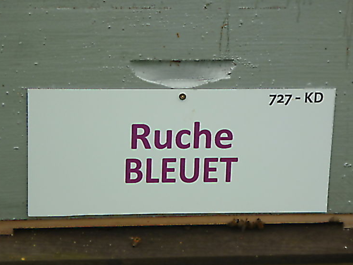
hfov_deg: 13.8
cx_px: 170
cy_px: 134
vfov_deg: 10.4
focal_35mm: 143
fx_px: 1459
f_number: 5.9
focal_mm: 22
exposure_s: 1/160
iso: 80
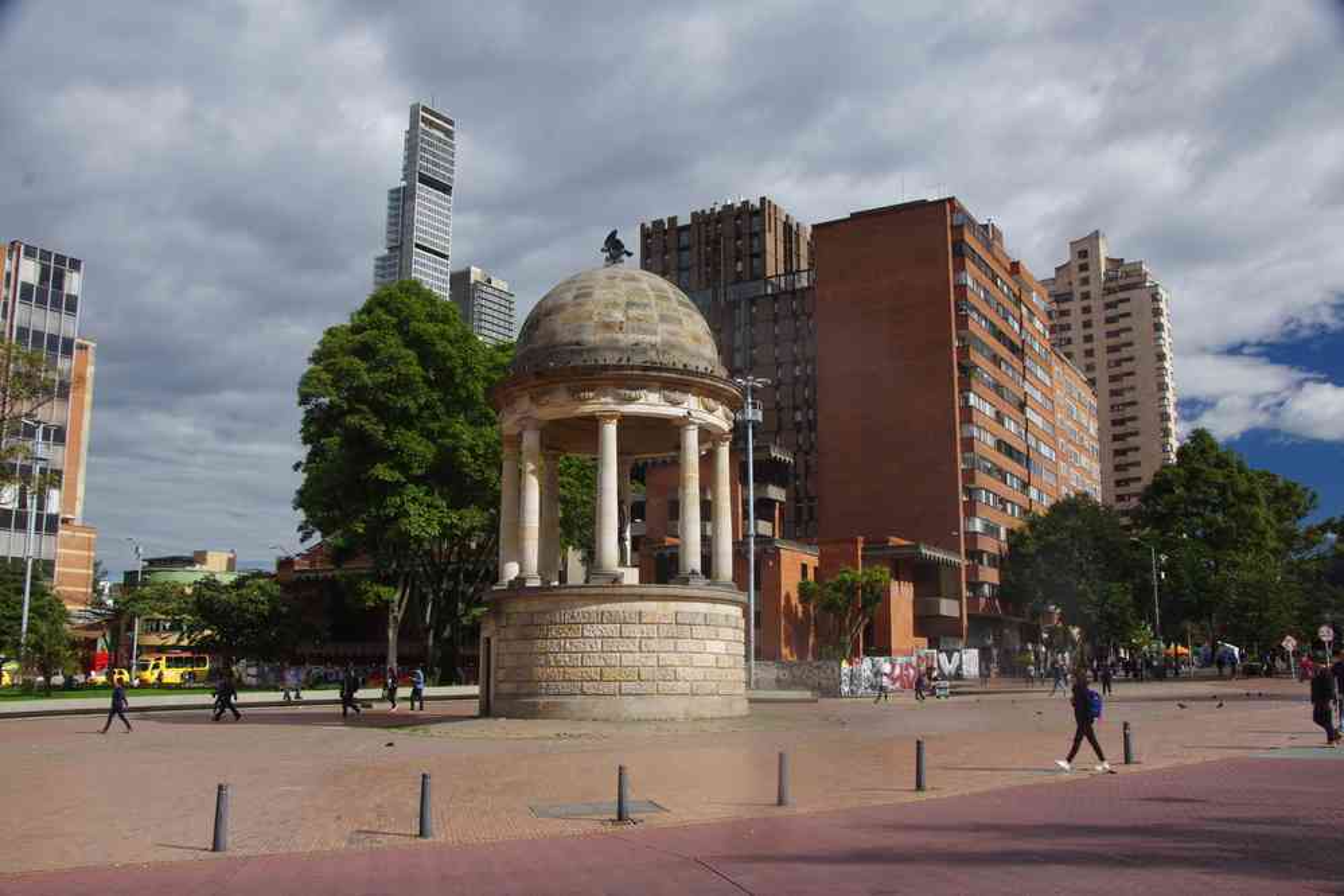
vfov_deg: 38.2
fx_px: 1293
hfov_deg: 54.9
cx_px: 672
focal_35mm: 35
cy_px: 448
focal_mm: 23.1
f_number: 11
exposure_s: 1/100
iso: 200
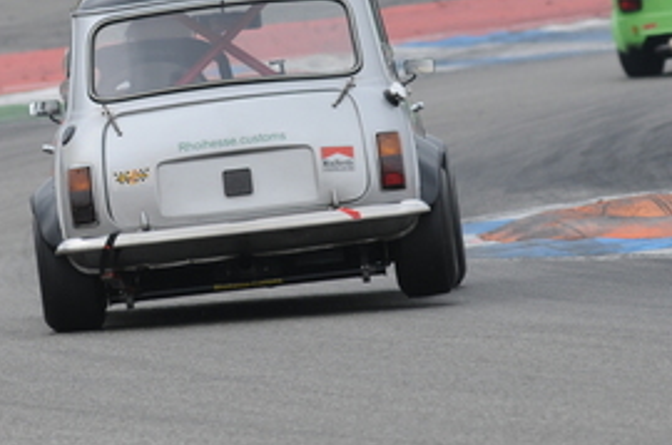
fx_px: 12428
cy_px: 121
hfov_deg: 3.1
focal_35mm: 667
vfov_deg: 2.1
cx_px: 324
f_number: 4.5
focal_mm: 200
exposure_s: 1/500
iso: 200
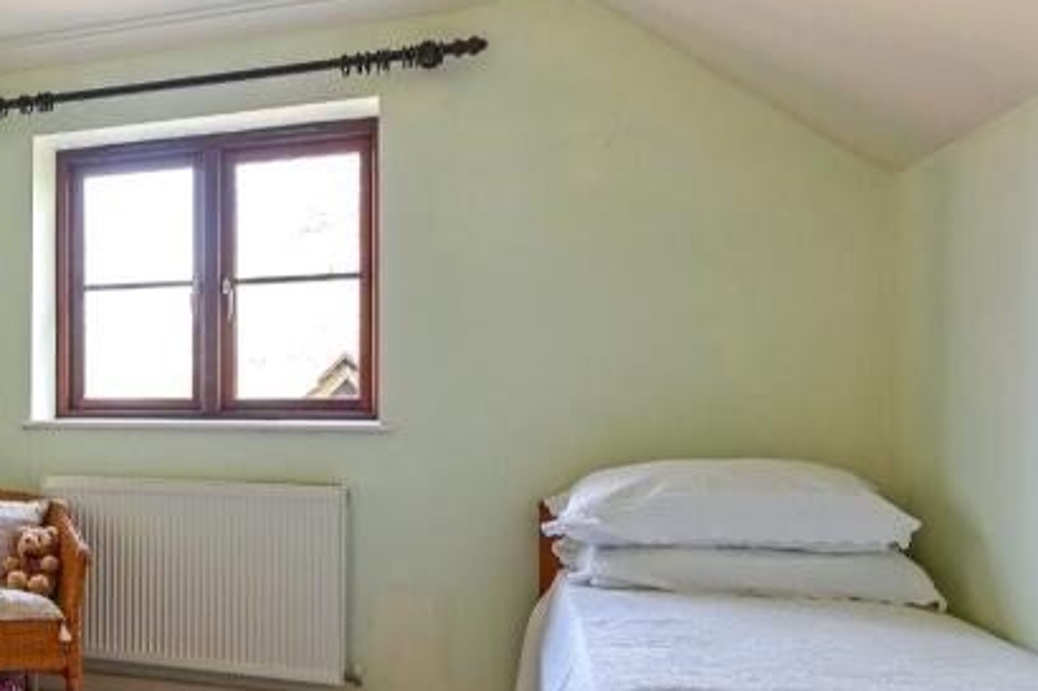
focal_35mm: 35
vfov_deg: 37.6
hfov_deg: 47.1
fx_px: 1009
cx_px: 43
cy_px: 428
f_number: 9
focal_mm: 14
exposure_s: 1/20
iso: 400
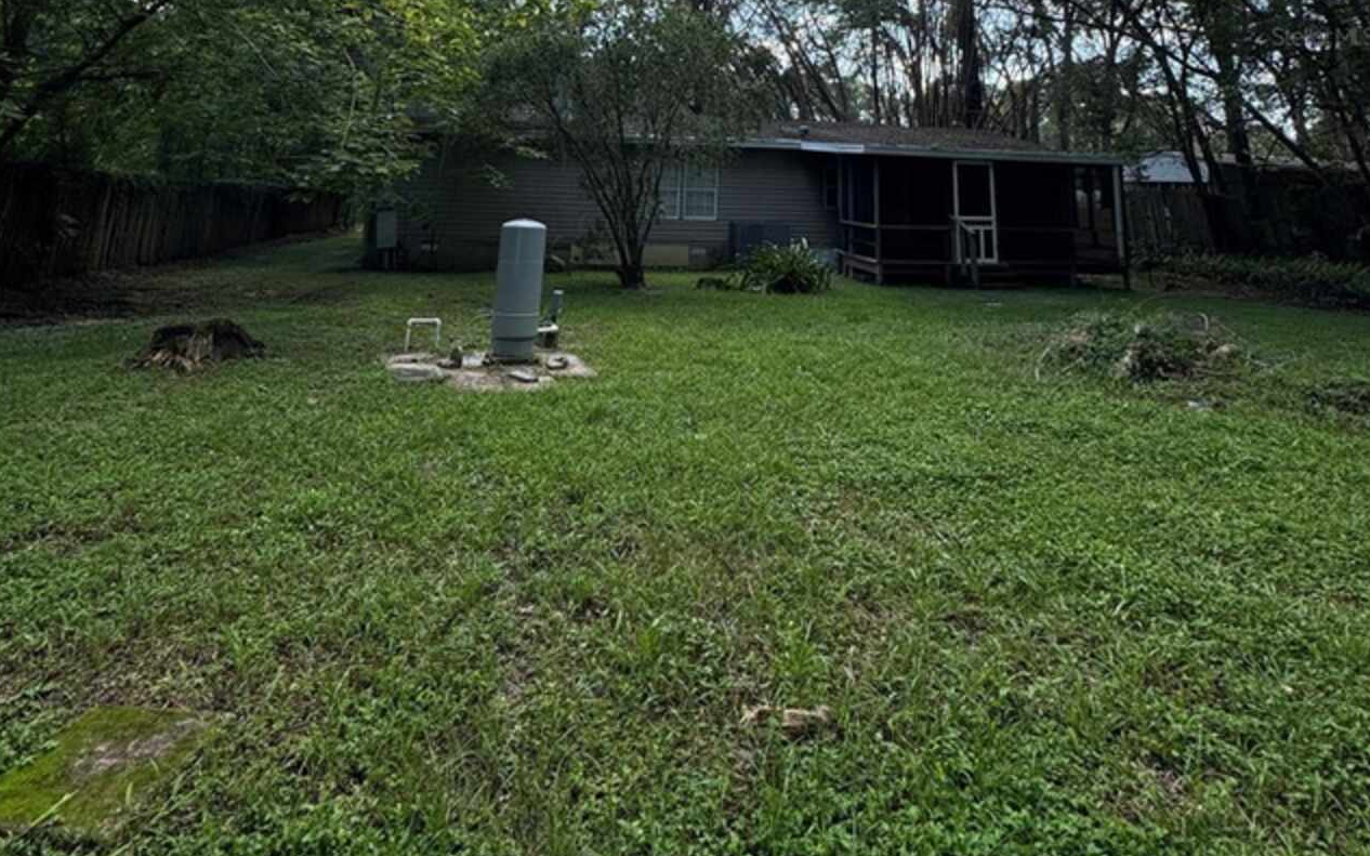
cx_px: 688
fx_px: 747
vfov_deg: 50.4
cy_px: 36
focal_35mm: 20
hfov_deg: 85.1
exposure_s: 1/541
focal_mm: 2.22
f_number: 2.2
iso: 40
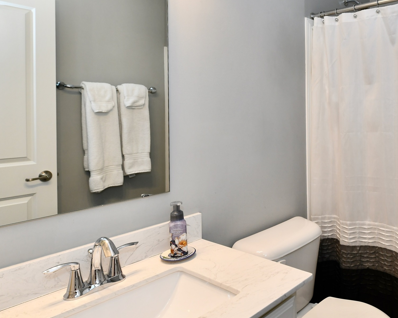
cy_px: 126
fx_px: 318
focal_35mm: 27
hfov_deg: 59.1
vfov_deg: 52.8
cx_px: 318
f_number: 6.3
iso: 640
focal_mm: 14
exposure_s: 1/60
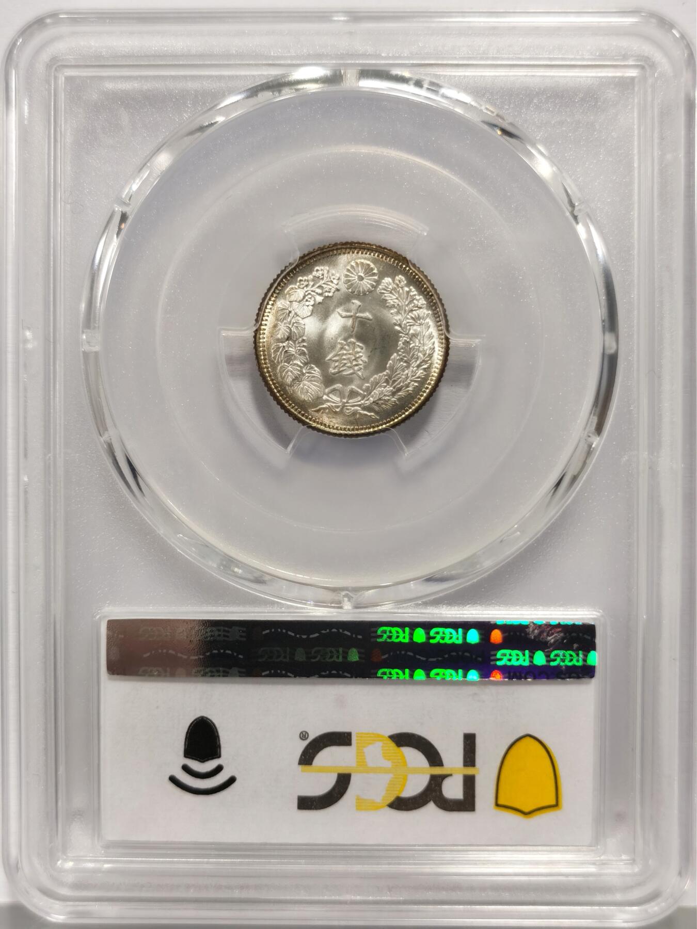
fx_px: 1450
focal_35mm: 54
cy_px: 464
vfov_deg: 35.5
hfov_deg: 27.0
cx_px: 348
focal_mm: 5.56
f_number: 16
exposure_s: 1/100
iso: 80
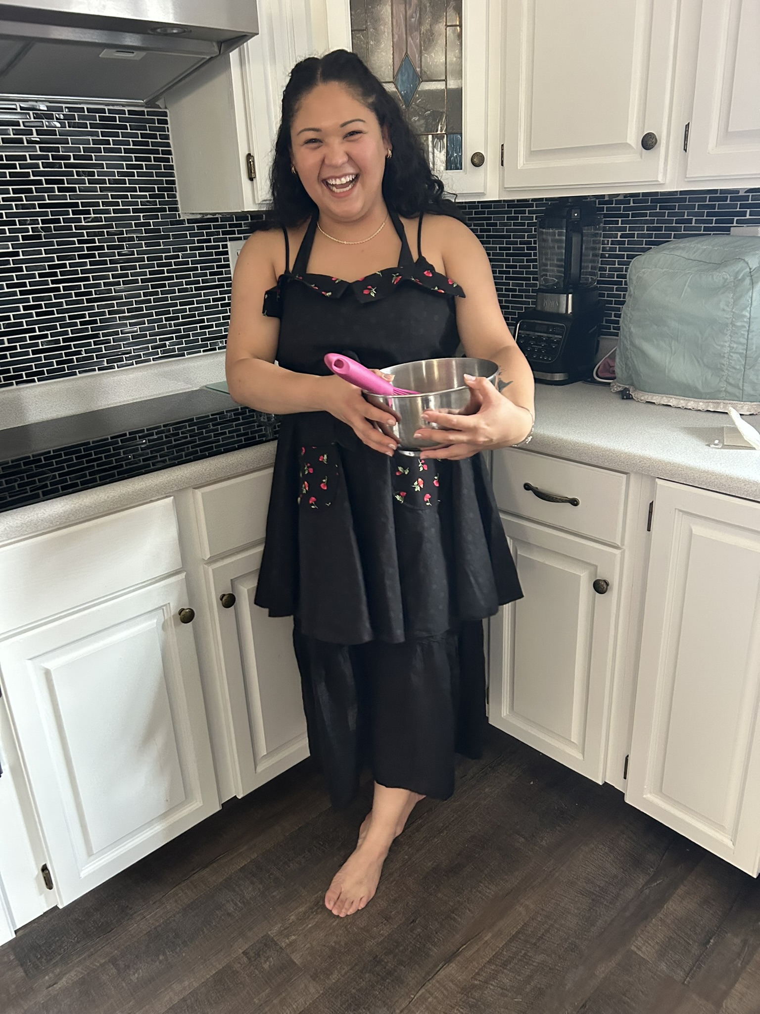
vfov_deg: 67.3
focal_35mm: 26
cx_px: 380
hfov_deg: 53.1
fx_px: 761
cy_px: 507
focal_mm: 5.7
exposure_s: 1/60
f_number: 1.5
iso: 500
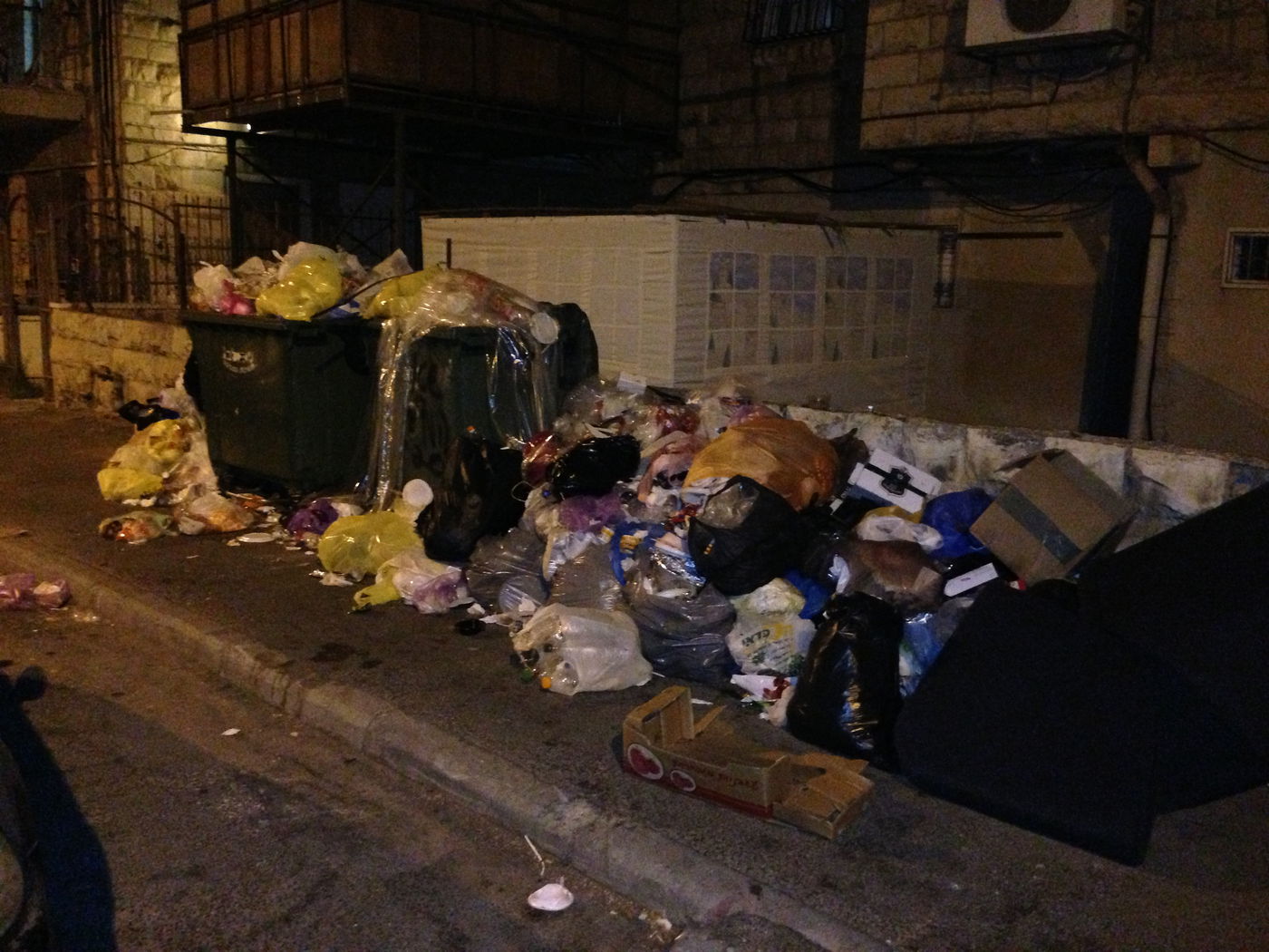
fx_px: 1210
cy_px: 476
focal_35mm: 33
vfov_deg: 42.9
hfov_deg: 55.4
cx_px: 634
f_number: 2.4
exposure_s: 1/16
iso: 800
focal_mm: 4.13
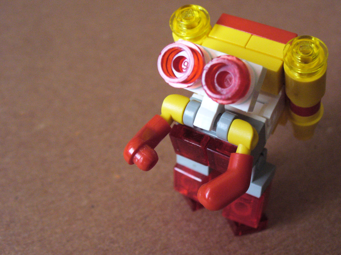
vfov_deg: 31.5
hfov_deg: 41.2
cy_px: 134
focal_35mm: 46
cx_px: 182
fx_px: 453
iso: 400
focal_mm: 7
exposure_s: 1/80
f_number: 2.9
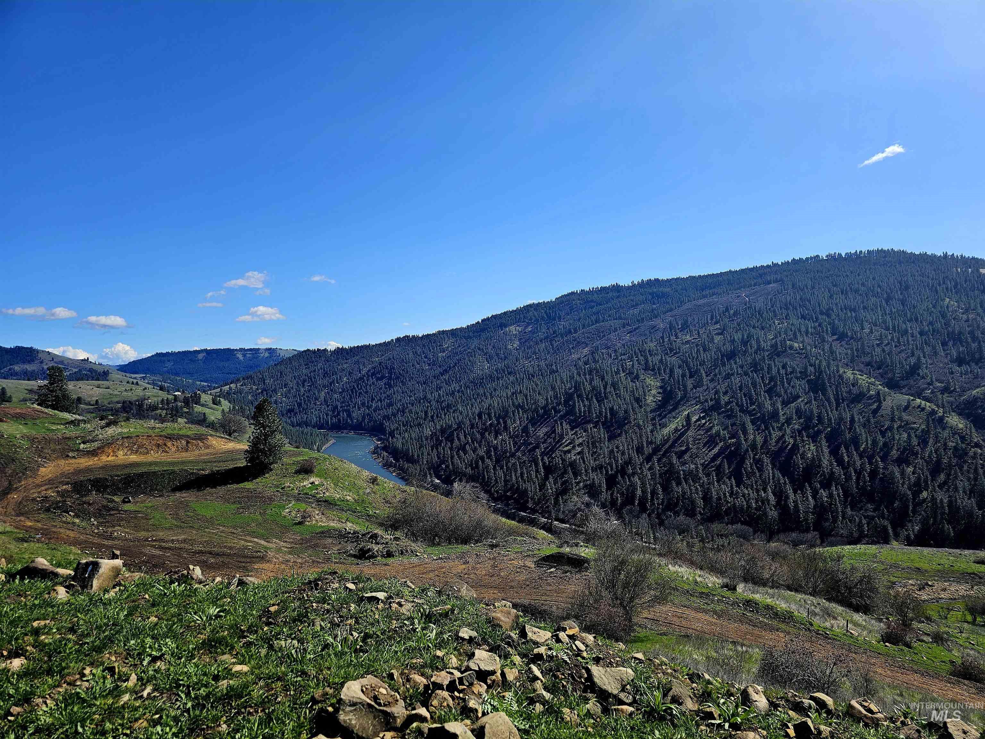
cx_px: 492
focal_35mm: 23
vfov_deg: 58.9
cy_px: 370
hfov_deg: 73.9
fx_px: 654
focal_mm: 6.3
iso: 10
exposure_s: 1/833
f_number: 1.7
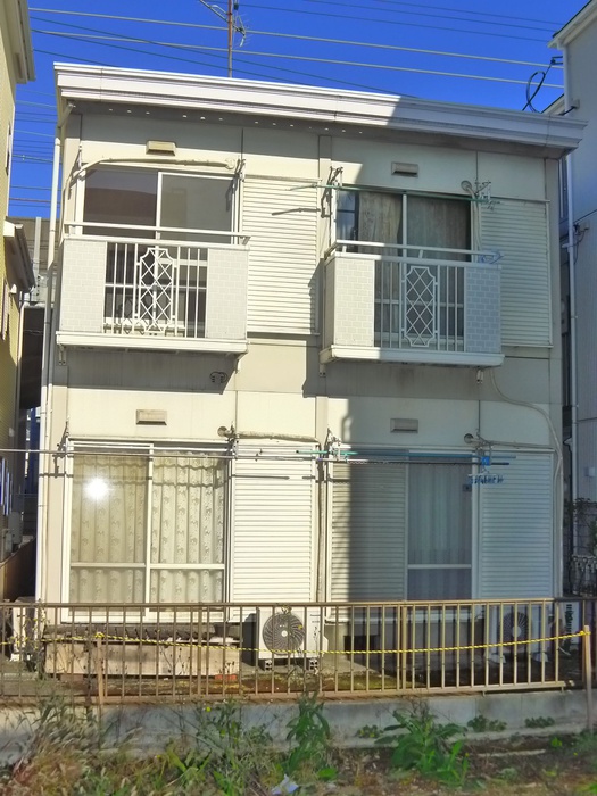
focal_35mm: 55
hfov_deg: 26.6
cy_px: 398
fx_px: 1265
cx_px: 298
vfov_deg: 34.9
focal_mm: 11.7
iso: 400
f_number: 4.5
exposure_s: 1/1000
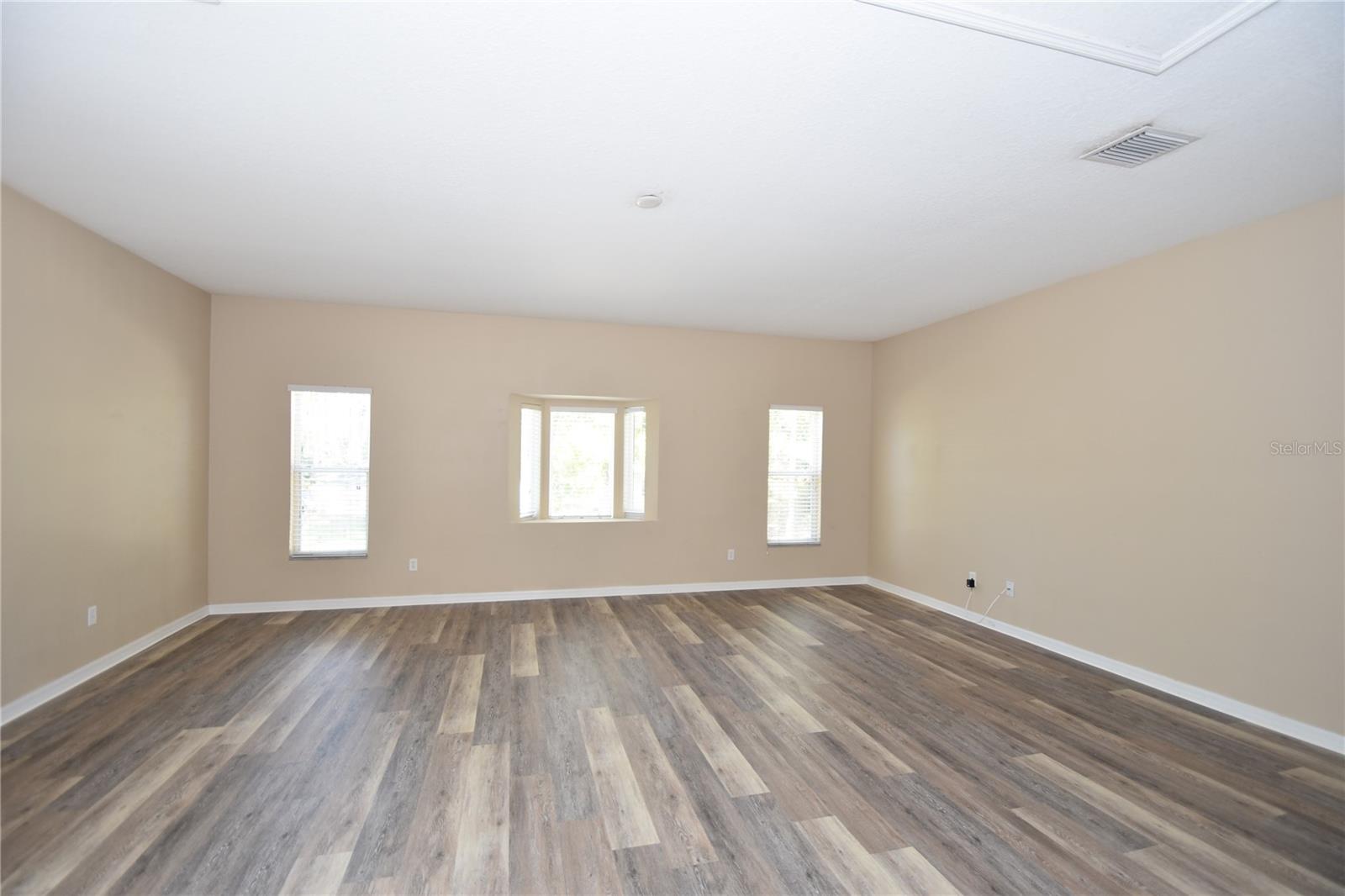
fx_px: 560
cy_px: 448
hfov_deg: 100.4
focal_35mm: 15
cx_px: 672
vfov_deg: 77.3
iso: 220
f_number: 4
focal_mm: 10
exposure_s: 1/60
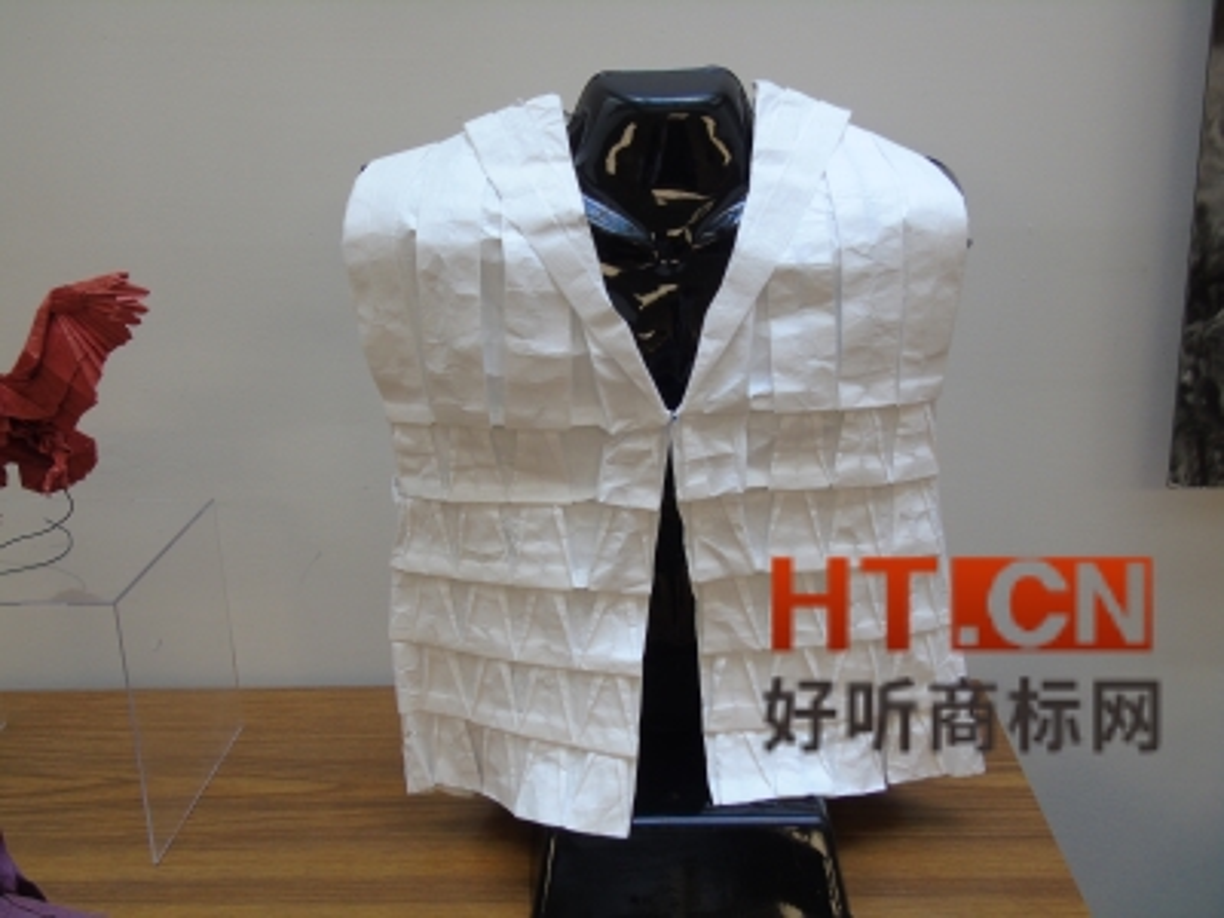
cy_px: 459
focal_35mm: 40
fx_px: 1414
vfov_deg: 36.0
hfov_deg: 46.8
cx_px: 612
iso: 100
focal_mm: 7.1
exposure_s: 1/30
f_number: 3.9
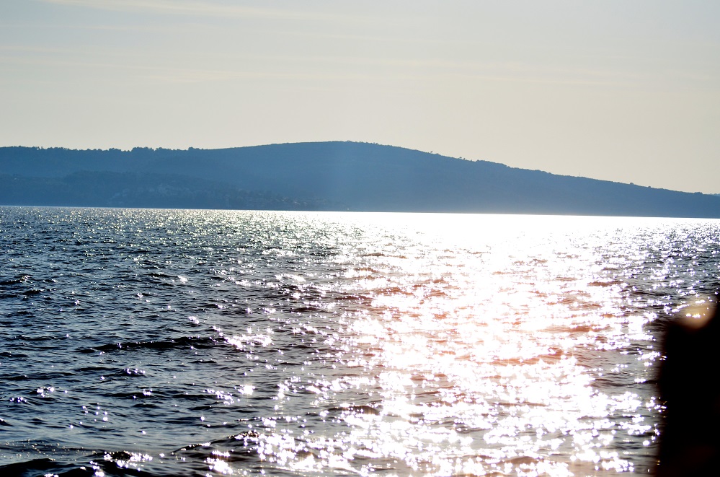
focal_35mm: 120
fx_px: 2394
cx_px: 360
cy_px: 238
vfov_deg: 11.4
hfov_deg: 17.1
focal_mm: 80
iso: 320
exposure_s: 1/8000
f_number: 4.5
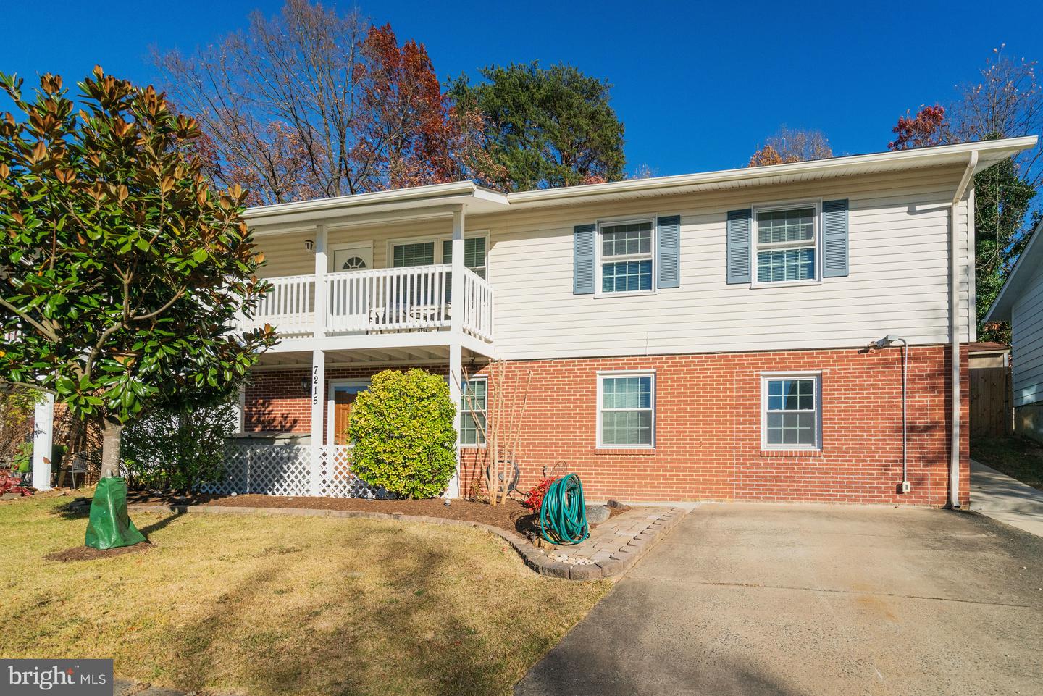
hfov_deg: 90.0
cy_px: 348
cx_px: 522
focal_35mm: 18
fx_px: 522
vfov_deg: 67.4
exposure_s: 1/3200
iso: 1250
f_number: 8
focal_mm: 18
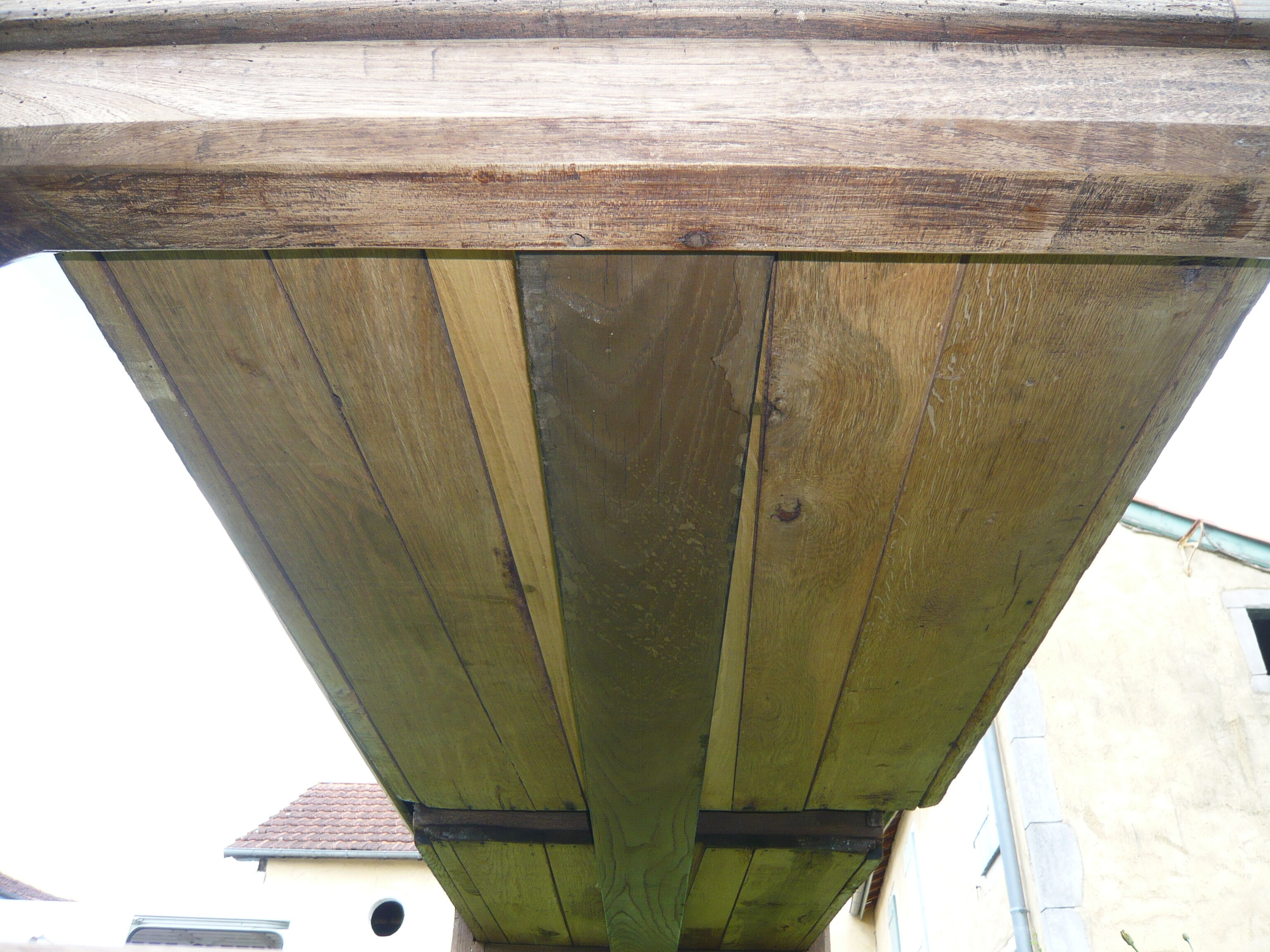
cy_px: 476
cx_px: 635
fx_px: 1027
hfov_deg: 63.4
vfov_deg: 49.7
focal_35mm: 28
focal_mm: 4.6
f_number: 2.8
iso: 100
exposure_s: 1/160
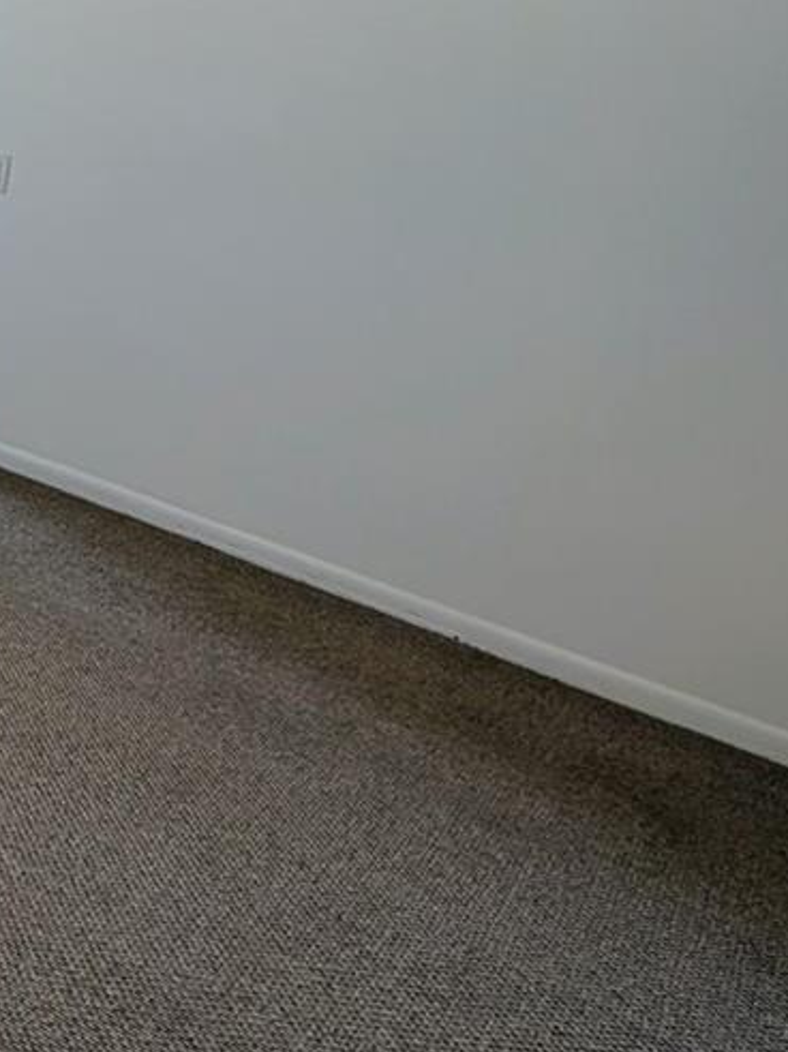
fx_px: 1184
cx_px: -368
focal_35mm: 39
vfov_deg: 45.1
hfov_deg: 27.0
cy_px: 184
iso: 53
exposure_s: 1/170
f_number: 1.7
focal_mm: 2.02
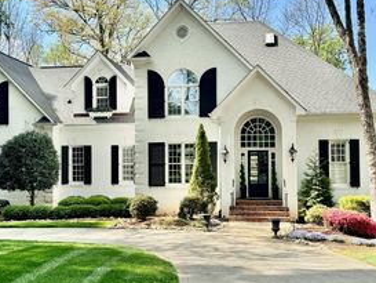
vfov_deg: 32.9
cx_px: 182
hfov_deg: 42.9
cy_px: 150
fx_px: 478
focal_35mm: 44
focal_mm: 6.76
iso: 80
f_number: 1.78
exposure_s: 1/2174
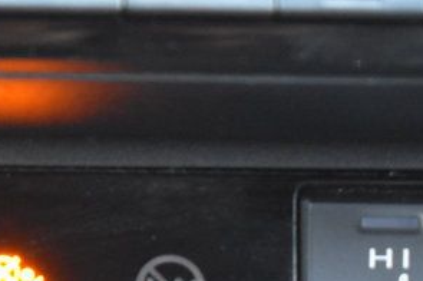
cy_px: 238
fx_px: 3365
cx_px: -42
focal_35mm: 287
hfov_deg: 7.2
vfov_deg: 4.8
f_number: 5.6
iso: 3200
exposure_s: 1/10
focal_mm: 55
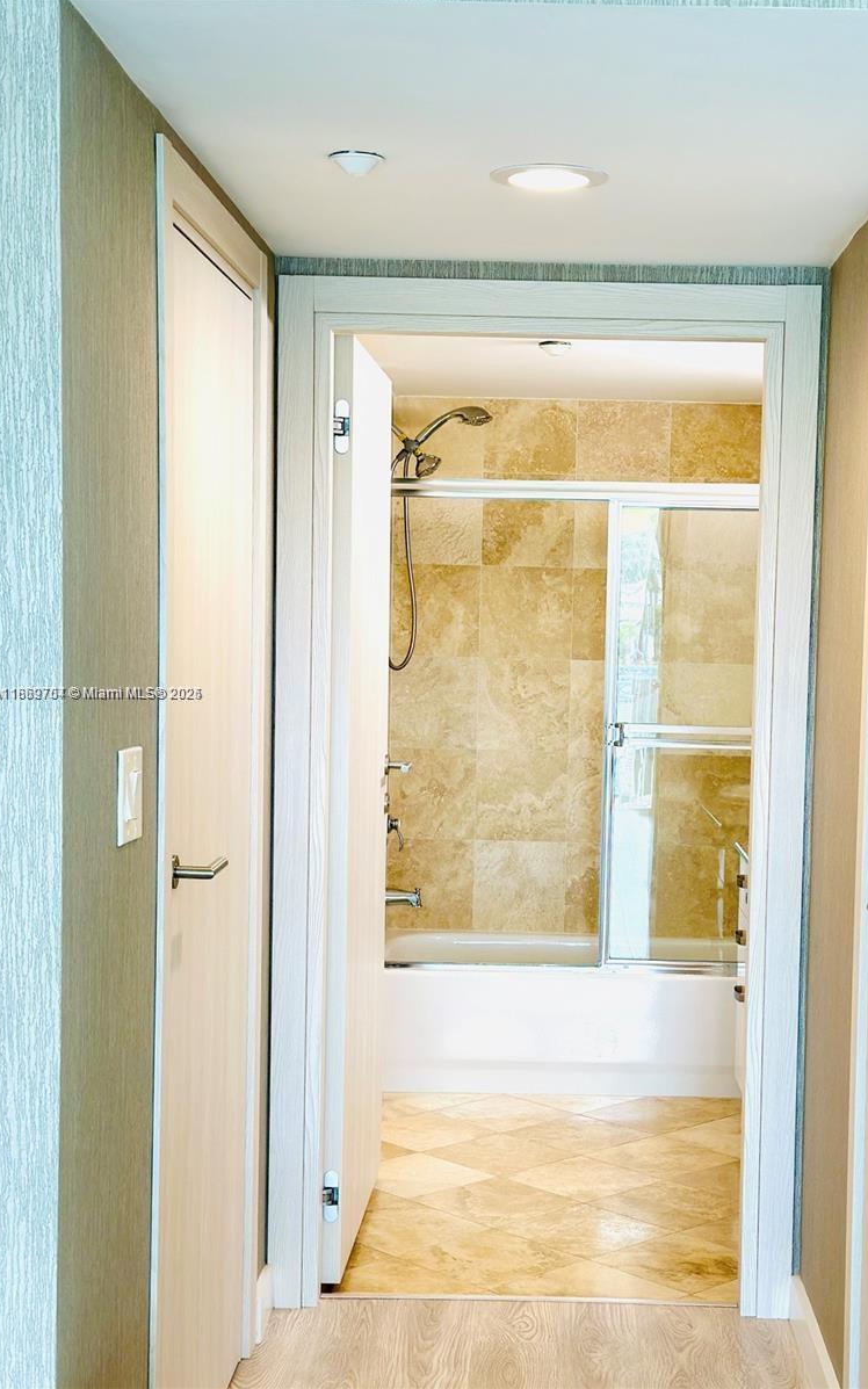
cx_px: 511
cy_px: 694
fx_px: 1931
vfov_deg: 39.6
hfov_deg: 25.3
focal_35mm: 51
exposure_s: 1/120
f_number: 1.78
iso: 80
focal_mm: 6.86
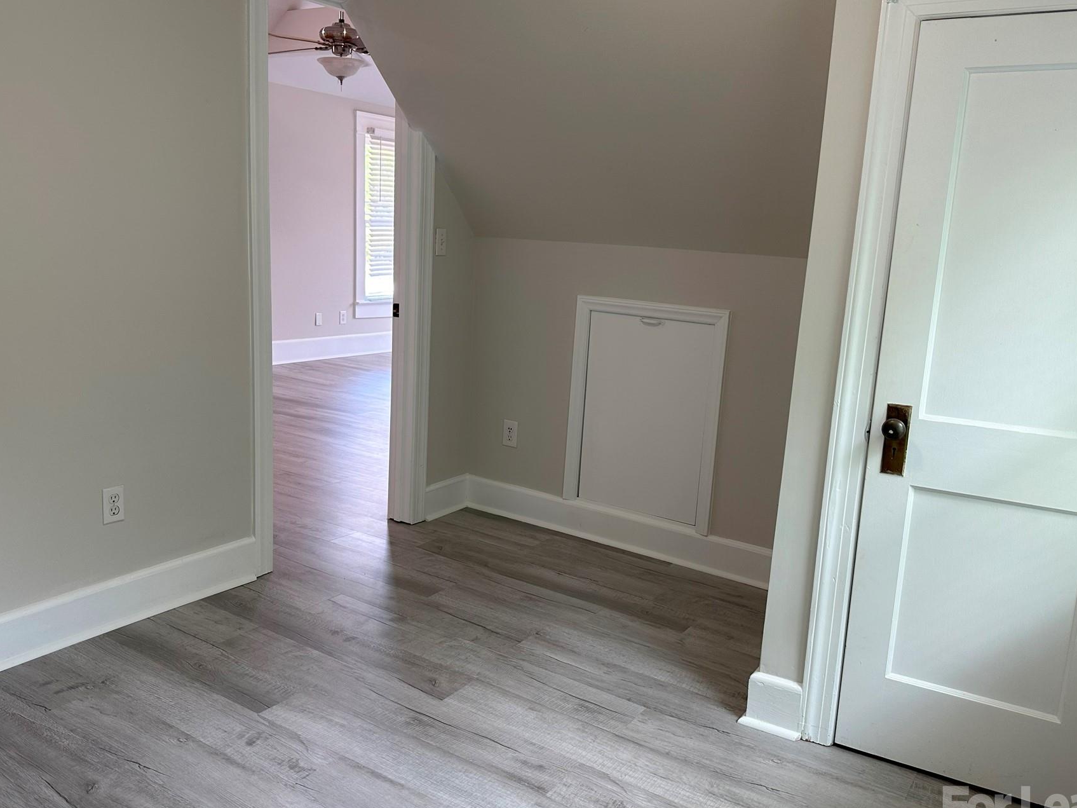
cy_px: 417
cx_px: 536
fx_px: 902
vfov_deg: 48.2
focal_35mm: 29
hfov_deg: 61.7
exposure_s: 1/120
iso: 80
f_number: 1.78
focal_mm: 6.86
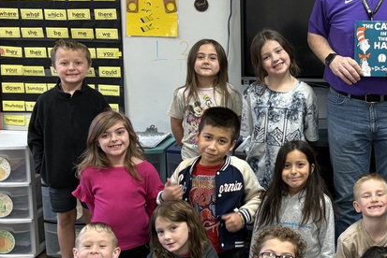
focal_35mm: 67
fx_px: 721
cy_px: 111
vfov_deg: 20.3
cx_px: 351
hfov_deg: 28.8
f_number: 1.6
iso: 125
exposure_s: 1/60
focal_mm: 5.96
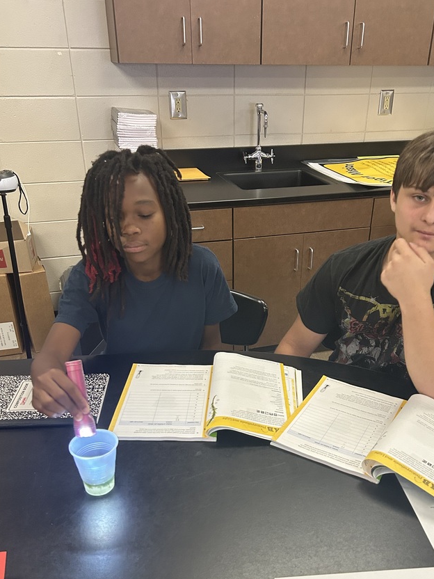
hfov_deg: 44.0
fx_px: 535
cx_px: 249
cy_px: 354
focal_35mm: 32
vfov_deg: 56.3
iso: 400
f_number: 1.5
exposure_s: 1/40
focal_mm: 5.7
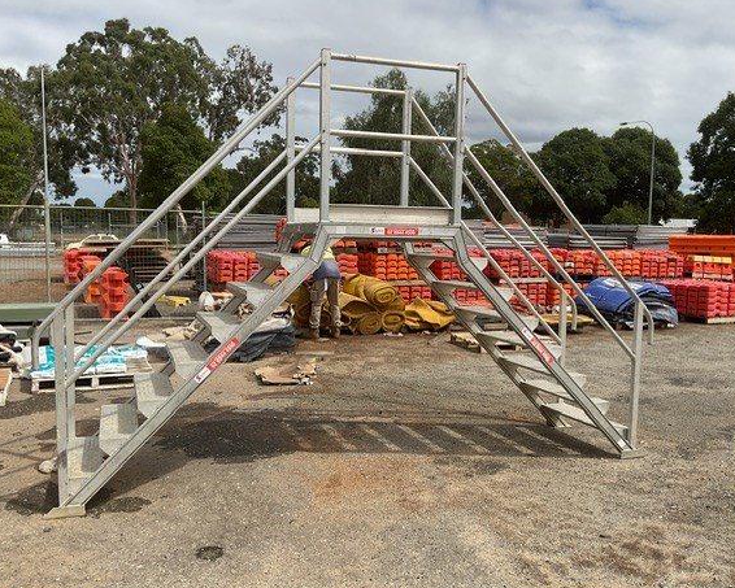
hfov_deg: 55.6
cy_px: 308
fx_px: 696
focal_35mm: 32
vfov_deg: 45.8
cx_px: 348
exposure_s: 1/2801
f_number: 1.8
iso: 16
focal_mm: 3
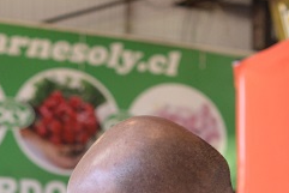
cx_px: 24
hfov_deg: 14.0
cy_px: 391
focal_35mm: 145
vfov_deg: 8.9
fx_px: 1165
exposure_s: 1/100
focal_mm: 35
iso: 2000
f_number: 3.5
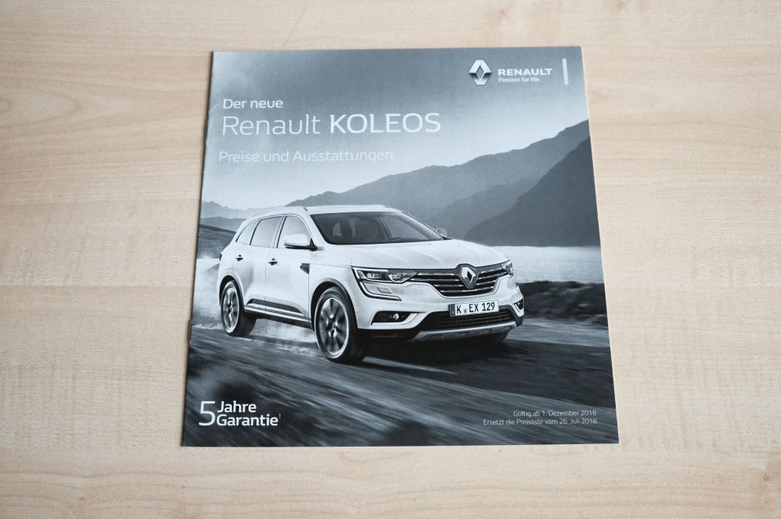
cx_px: 390
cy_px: 260
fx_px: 824
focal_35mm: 38
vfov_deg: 35.0
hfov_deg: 50.7
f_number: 5.6
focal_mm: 25.4
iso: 6400
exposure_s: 1/800
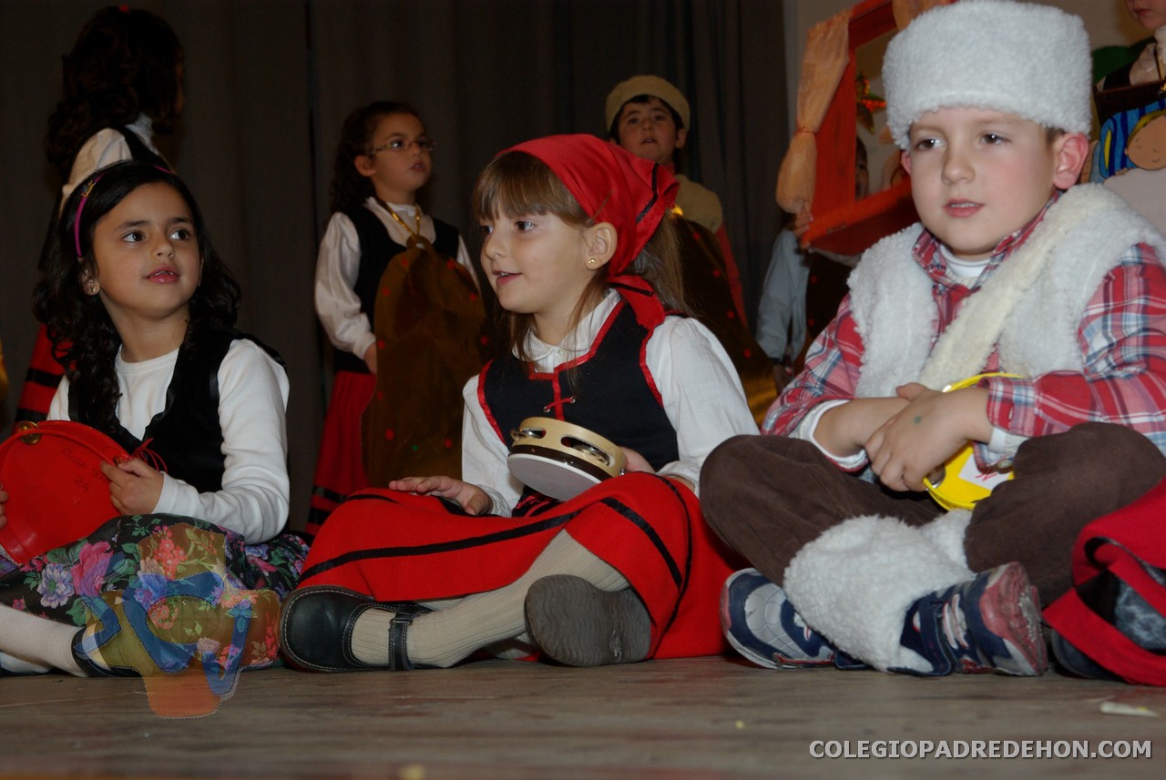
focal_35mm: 75
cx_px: 583
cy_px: 390
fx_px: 2432
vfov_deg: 18.2
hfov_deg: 27.0
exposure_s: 1/60
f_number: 6.7
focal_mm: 50
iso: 400
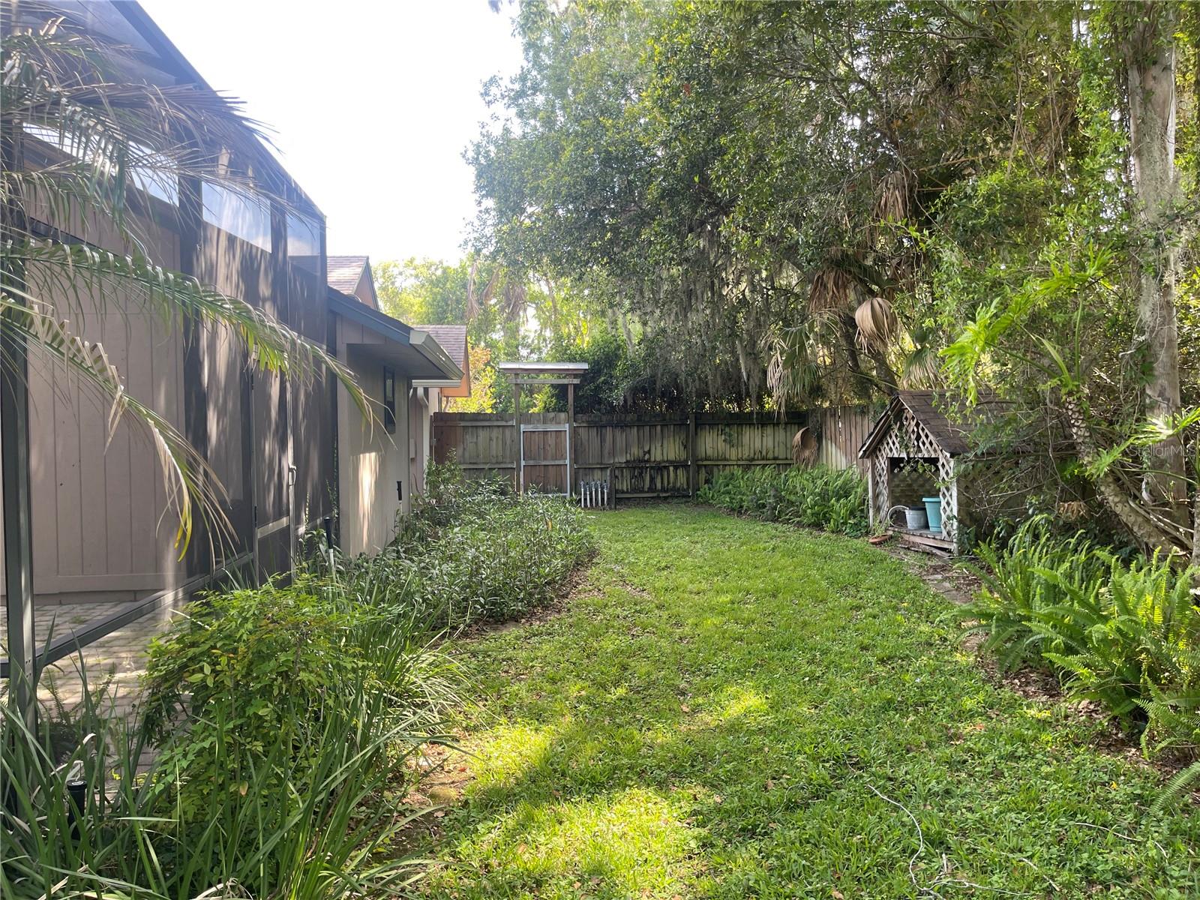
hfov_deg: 69.4
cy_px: 450
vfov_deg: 54.9
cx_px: 600
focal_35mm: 25
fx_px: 867
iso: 32
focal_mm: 5.1
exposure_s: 1/121
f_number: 1.6
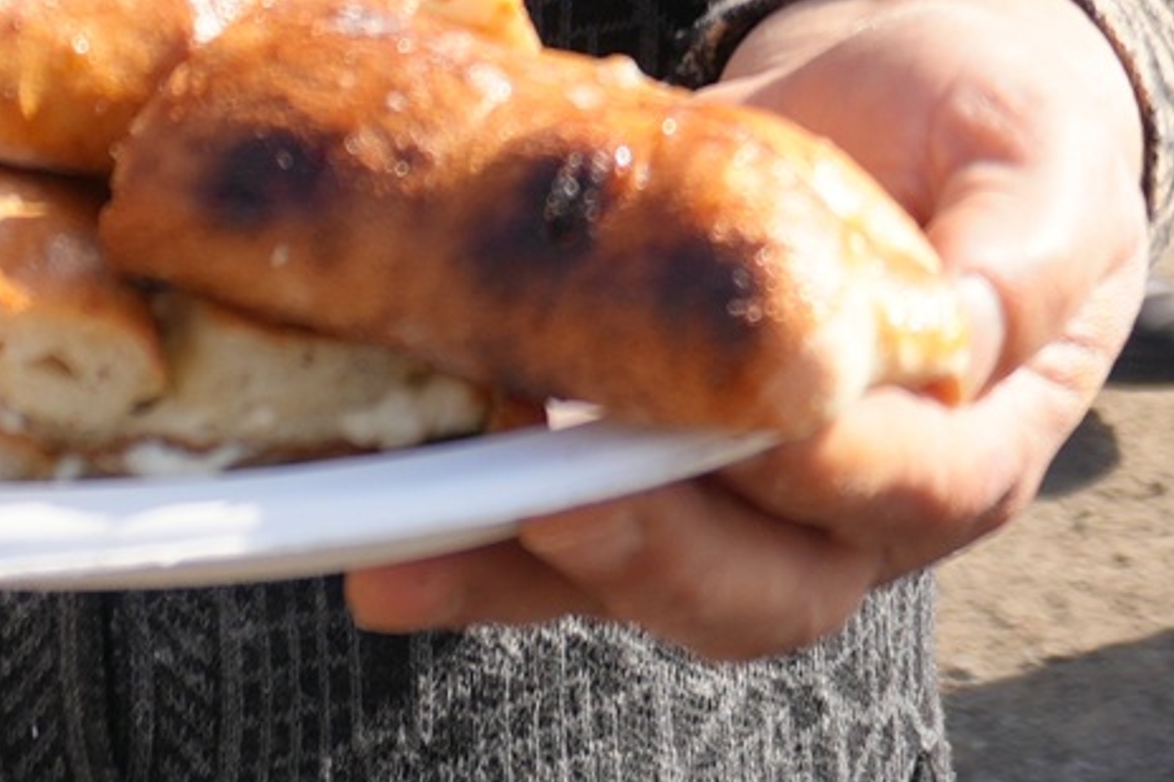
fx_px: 5010
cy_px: -1222
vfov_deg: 8.1
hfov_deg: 13.3
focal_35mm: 154
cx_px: 941
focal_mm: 19
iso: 100
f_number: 4.5
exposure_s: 1/500
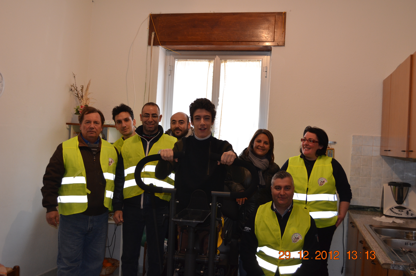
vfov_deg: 34.1
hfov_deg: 49.6
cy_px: 138
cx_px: 208
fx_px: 450
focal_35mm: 39
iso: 720
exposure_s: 1/60
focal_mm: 26
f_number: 4.2
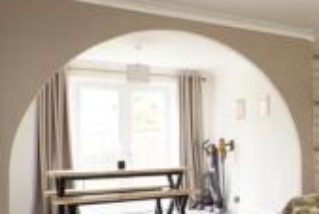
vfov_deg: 29.8
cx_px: 342
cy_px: 135
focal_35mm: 45
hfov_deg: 37.3
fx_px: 399
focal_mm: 16
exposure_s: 1/15
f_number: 8
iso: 400
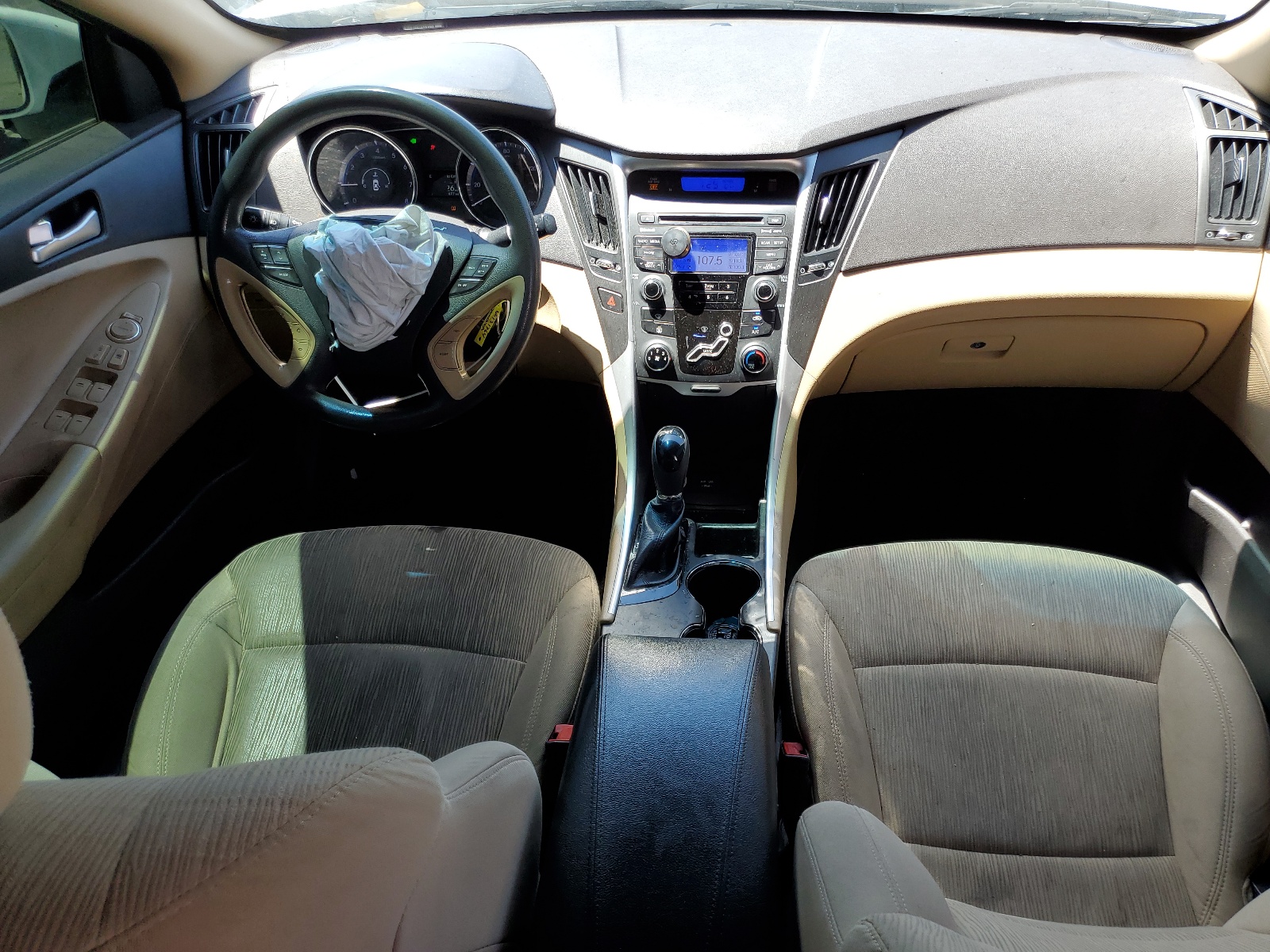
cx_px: 635
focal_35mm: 26
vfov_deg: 53.1
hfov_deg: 67.3
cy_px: 476
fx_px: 954
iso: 50
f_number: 1.5
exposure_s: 1/256
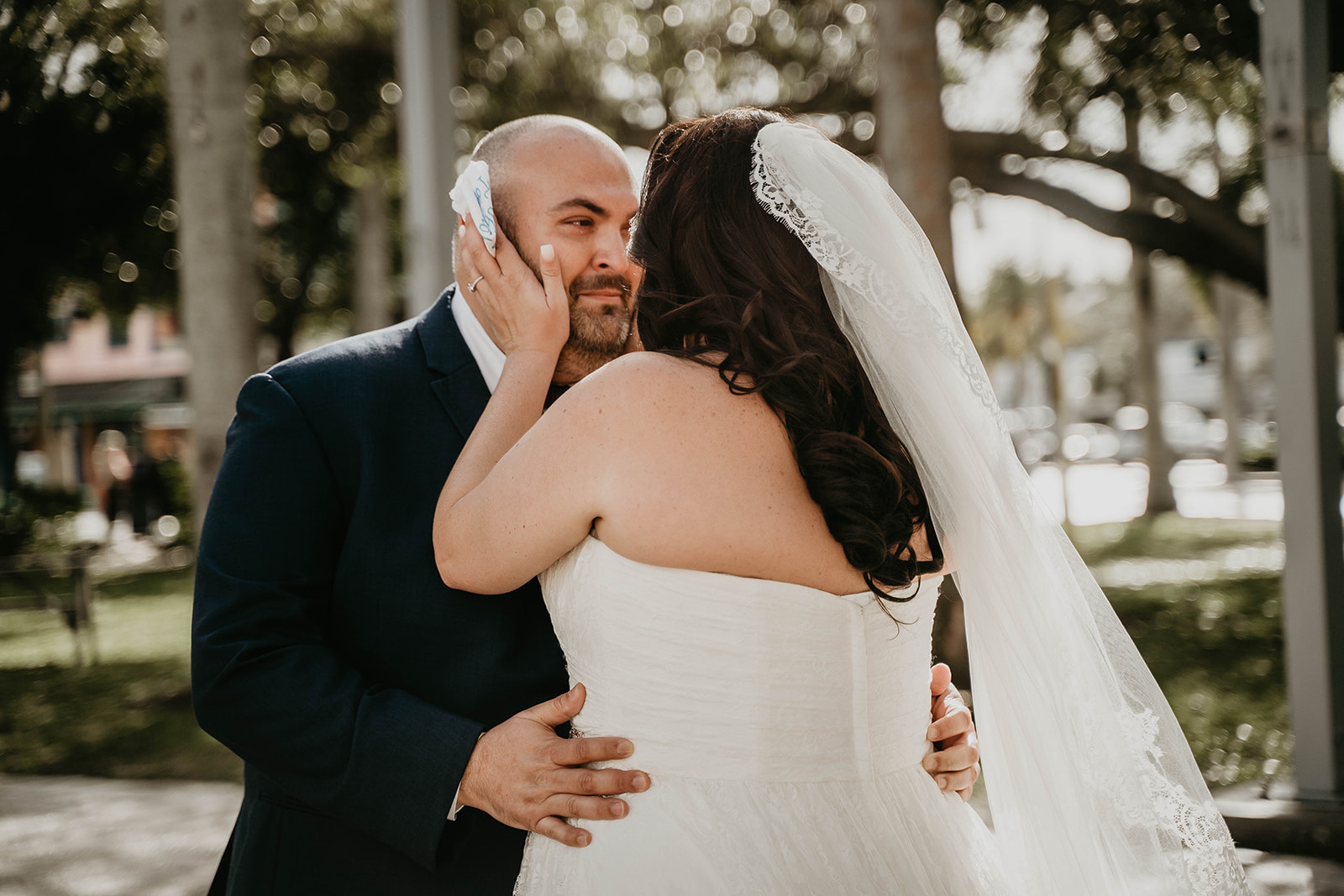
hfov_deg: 27.0
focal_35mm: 75
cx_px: 672
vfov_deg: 18.2
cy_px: 448
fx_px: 2800
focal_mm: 75
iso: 200
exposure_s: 1/2000
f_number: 2.8
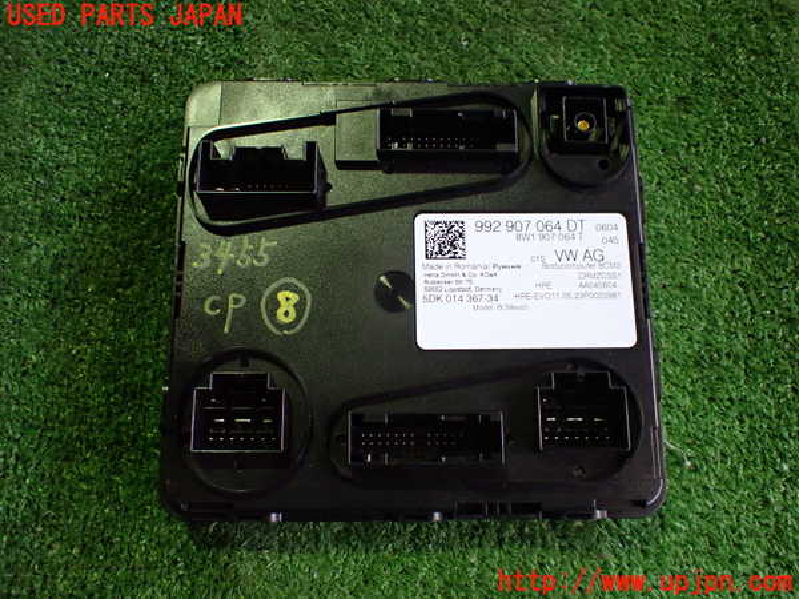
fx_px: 692
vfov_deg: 46.8
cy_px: 300
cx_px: 400
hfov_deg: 60.0
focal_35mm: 30
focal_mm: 5.4
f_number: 2.3
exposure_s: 1/125
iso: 800
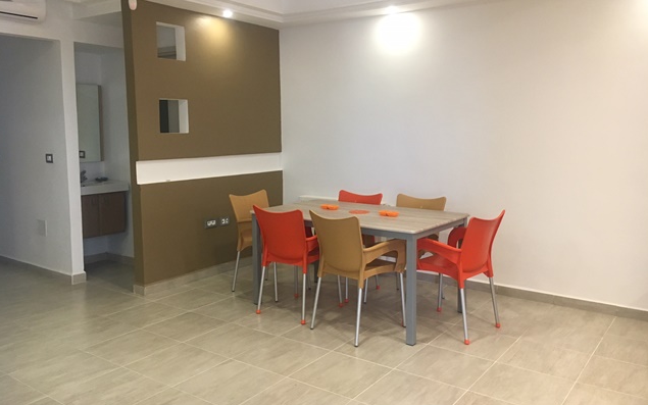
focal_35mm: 31
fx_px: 548
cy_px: 180
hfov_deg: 61.2
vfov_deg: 40.5
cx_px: 326
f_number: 2.2
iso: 160
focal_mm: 4.15
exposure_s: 1/33
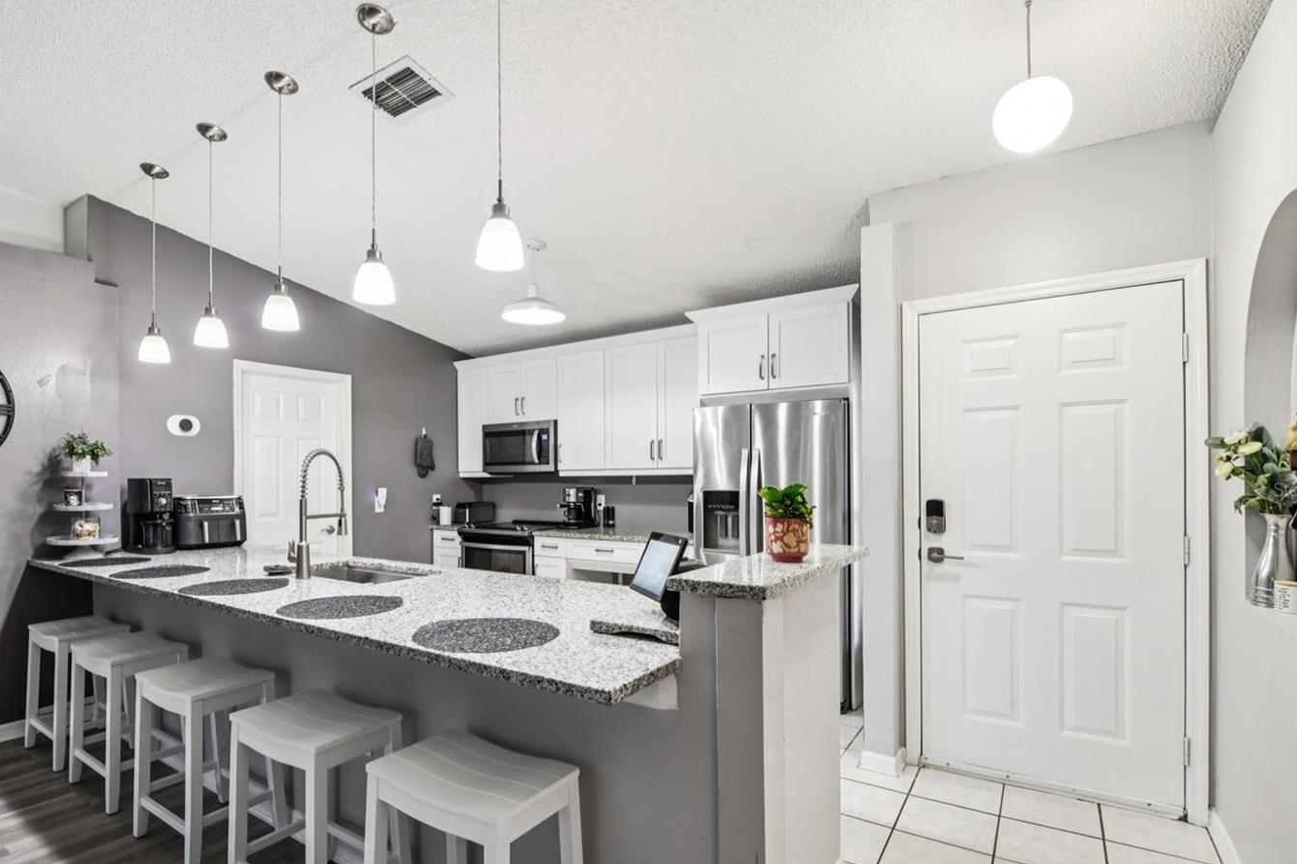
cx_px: 582
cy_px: 489
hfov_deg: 89.7
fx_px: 648
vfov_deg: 67.1
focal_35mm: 18
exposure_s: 1/4
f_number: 8
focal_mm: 15
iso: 400
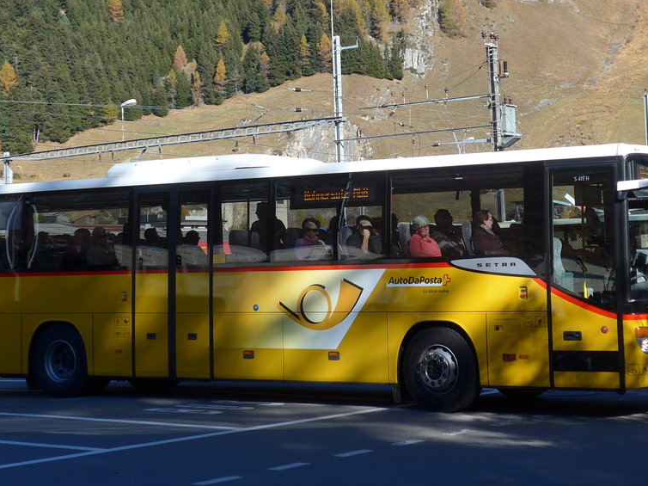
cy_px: 107
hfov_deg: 25.0
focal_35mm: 78
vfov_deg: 18.7
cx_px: 390
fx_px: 1460
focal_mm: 10.1
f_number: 3.2
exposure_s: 1/640
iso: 80
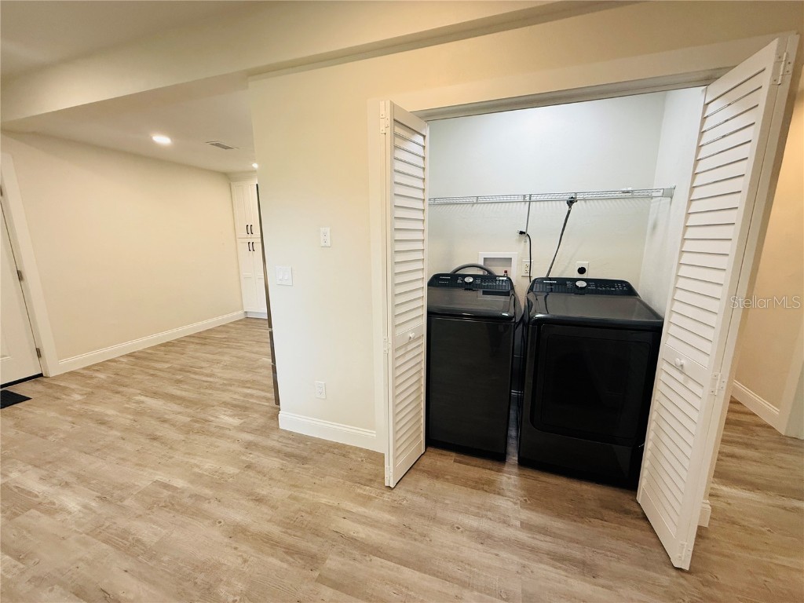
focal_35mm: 14
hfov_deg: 102.1
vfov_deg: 85.7
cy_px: 302
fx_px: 325
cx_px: 402
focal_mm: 2.22
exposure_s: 1/120
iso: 200
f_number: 2.2
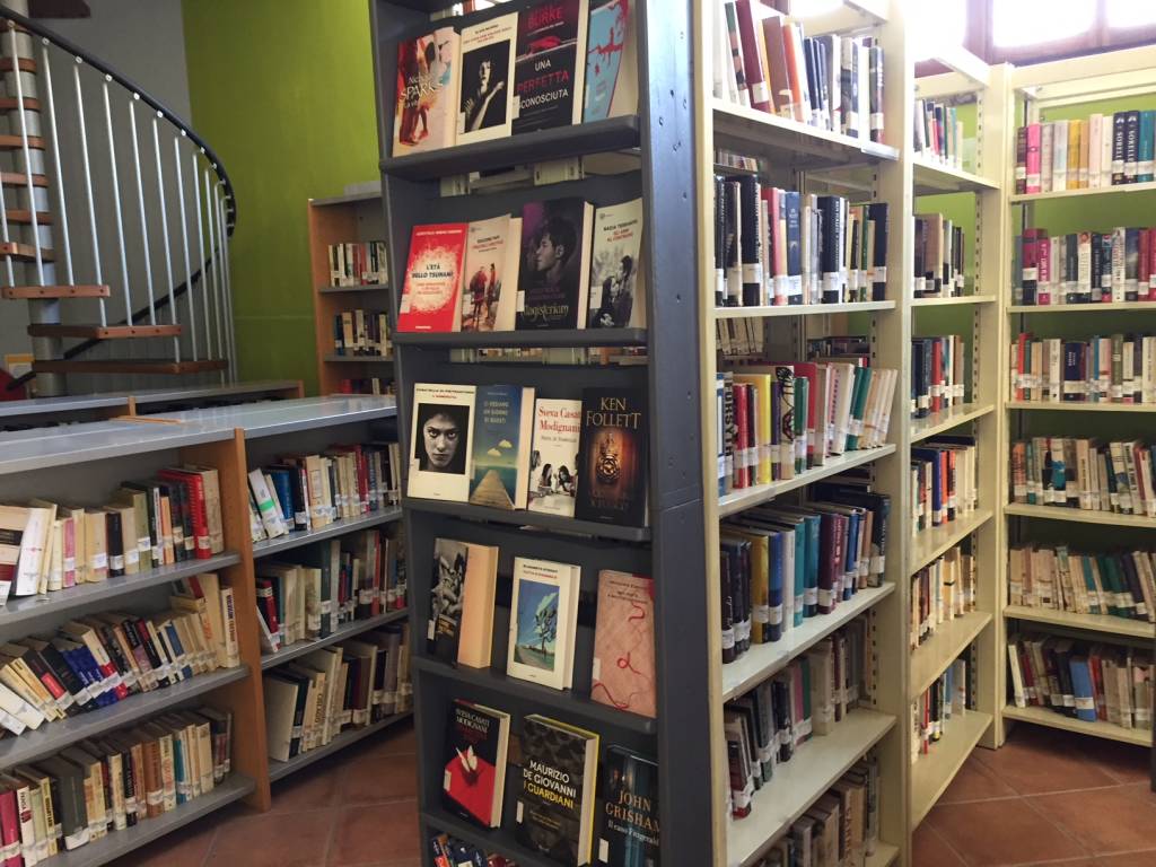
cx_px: 578
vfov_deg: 48.2
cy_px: 434
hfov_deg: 61.7
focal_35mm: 29
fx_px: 968
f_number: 2.2
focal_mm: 4.15
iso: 160
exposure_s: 1/33
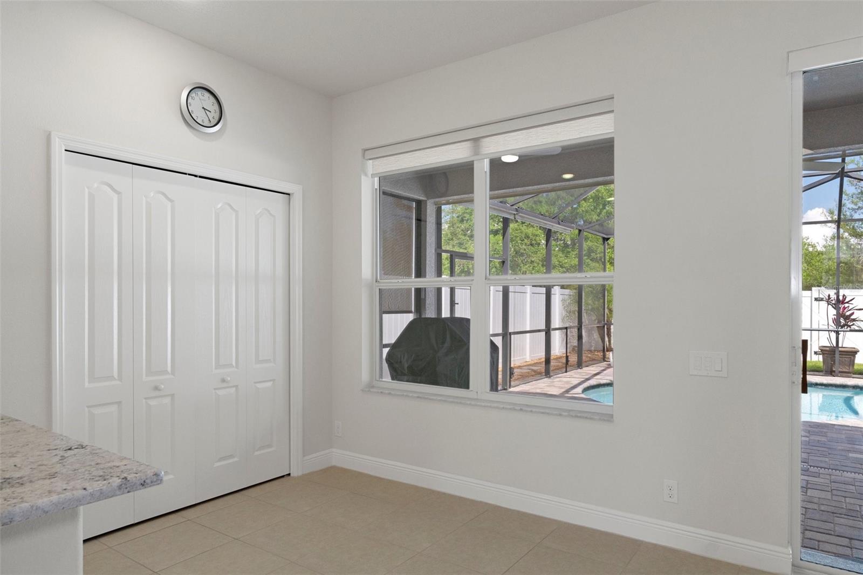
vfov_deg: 56.1
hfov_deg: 77.3
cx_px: 432
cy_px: 288
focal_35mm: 22
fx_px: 539
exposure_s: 1/20
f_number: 8
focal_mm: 15
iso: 320
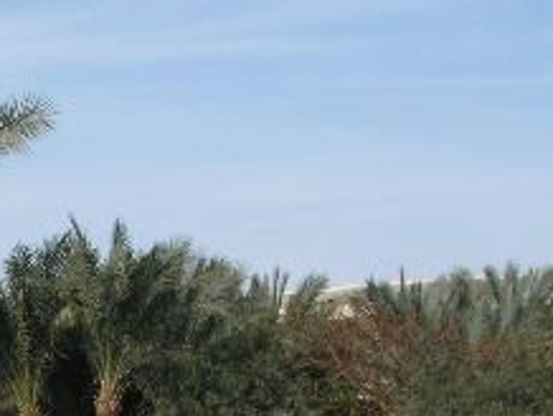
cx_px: -86
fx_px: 2063
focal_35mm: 129
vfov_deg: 11.3
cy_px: 462
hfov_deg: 14.8
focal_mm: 7.4
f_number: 4.8
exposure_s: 1/500
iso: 50
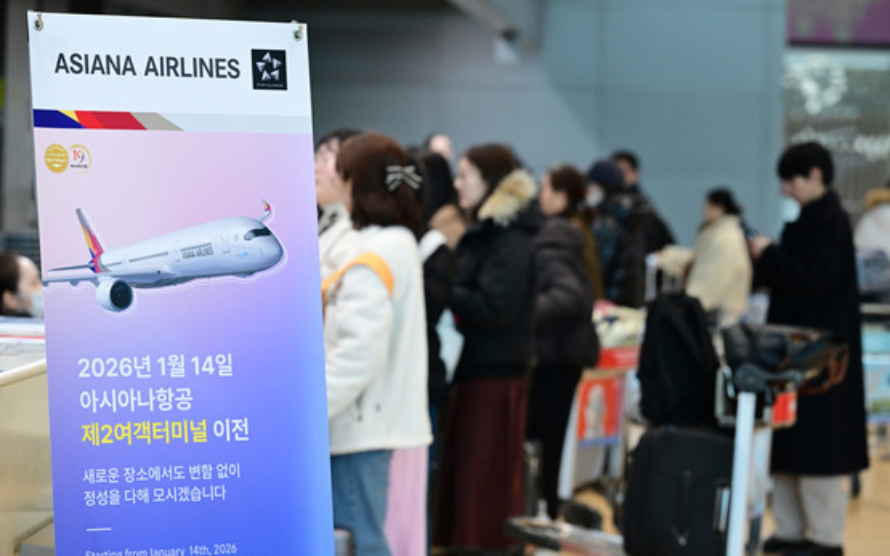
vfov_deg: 8.8
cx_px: 446
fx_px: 3614
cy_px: 296
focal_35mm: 149
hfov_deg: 14.0
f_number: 5
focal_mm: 145
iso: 2500
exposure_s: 1/250
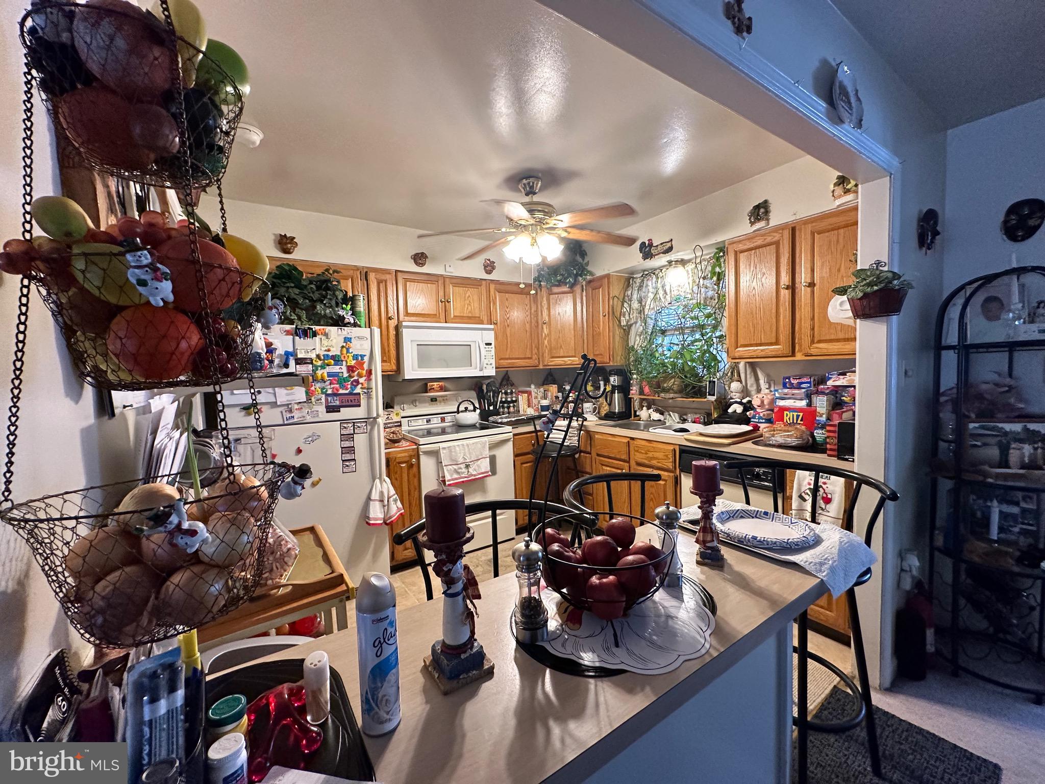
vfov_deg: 85.7
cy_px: 392
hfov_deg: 102.1
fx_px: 423
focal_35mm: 14
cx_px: 522
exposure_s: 1/120
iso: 250
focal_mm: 2.22
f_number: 2.2
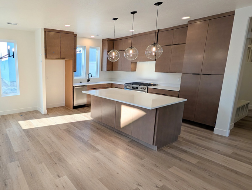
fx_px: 131
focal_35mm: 18
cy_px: 91
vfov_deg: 71.7
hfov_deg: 81.3
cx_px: 65
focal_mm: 2.02
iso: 44
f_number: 1.7
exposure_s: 1/320
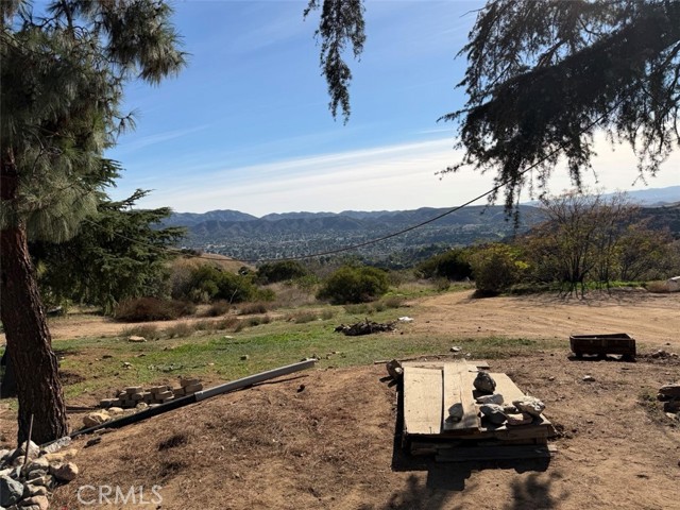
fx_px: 471
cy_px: 255
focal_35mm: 24
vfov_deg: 56.8
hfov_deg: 71.6
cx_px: 340
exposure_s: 1/6711
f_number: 1.78
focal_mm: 6.76
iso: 80
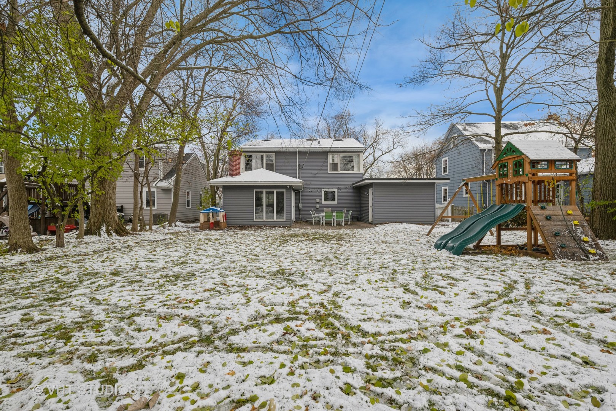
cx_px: 308
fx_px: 282
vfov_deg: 72.1
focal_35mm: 16
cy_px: 206
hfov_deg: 95.0
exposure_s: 1/125
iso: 200
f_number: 8
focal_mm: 16.5
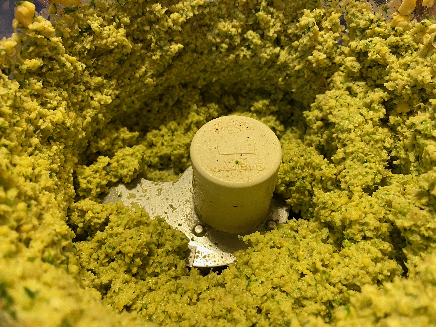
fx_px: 327
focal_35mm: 26
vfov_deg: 53.1
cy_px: 164
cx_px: 218
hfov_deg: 67.3
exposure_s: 1/60
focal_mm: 4.25
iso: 125
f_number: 1.8
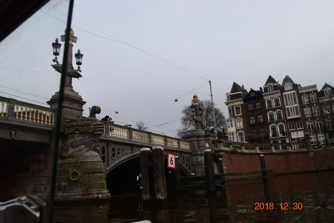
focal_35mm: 27
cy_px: 112
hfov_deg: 67.4
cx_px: 167
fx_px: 250
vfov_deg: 47.9
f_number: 9
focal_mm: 18
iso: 400
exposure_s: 1/160
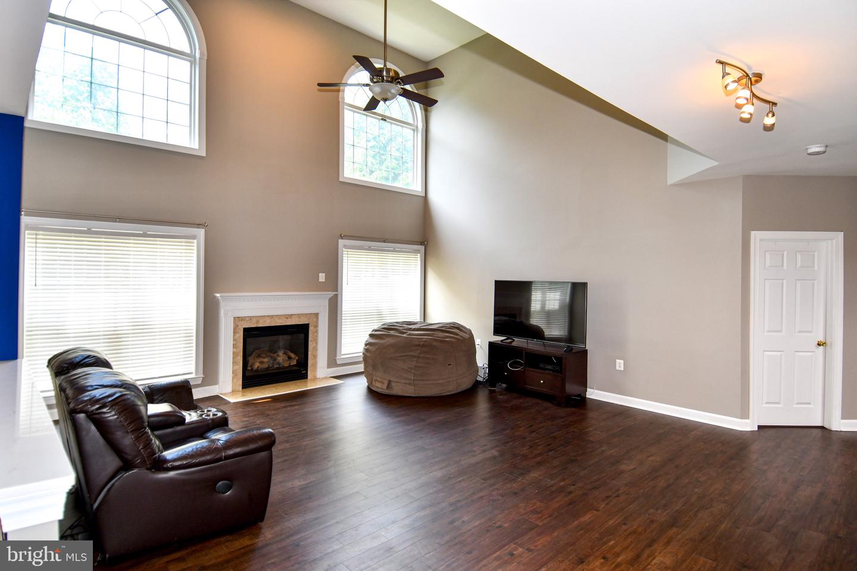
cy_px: 286
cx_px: 428
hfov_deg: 90.0
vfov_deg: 67.4
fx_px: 428
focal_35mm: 18
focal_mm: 12
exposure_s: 1/60
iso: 200
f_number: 4
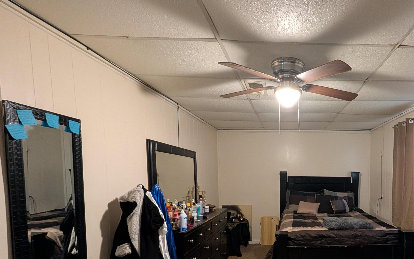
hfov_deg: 82.2
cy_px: 190
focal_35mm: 19
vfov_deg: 59.4
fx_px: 214
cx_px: 302
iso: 512
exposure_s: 1/24
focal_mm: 2.02
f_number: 1.7
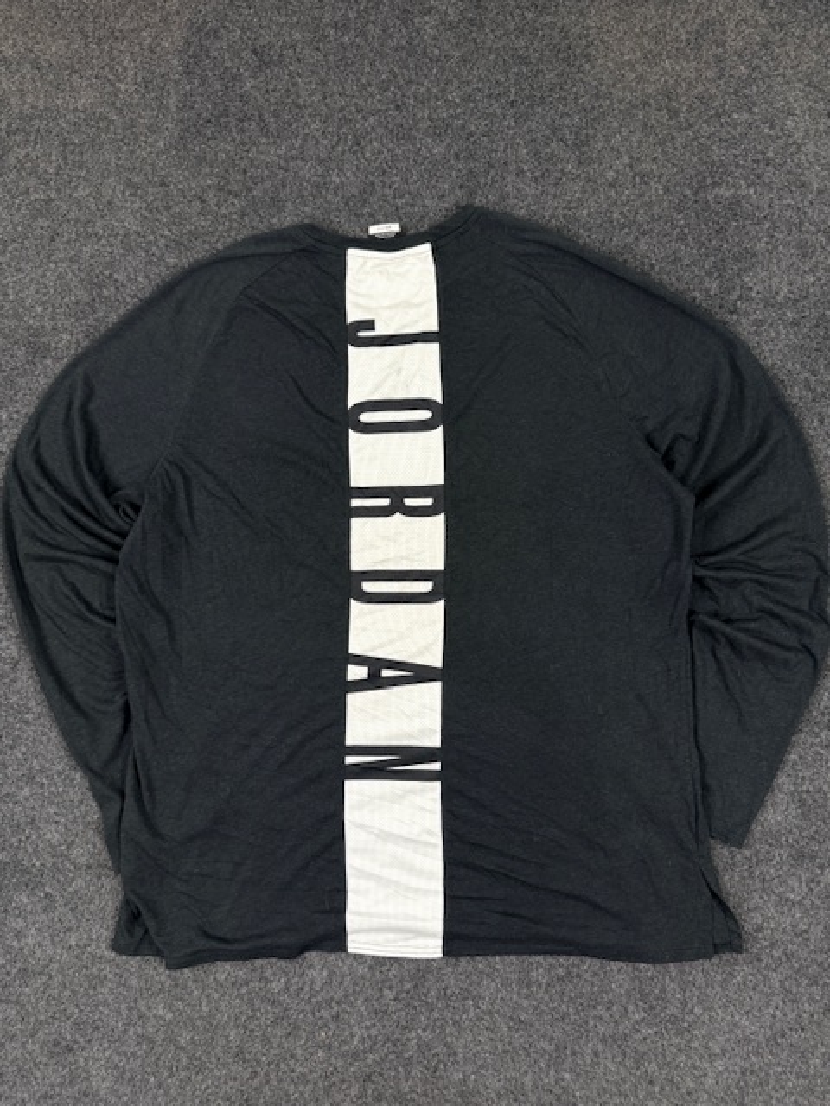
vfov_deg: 71.6
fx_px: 767
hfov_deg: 56.8
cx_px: 415
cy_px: 553
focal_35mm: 24
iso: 250
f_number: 1.78
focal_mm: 6.76
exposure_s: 1/100
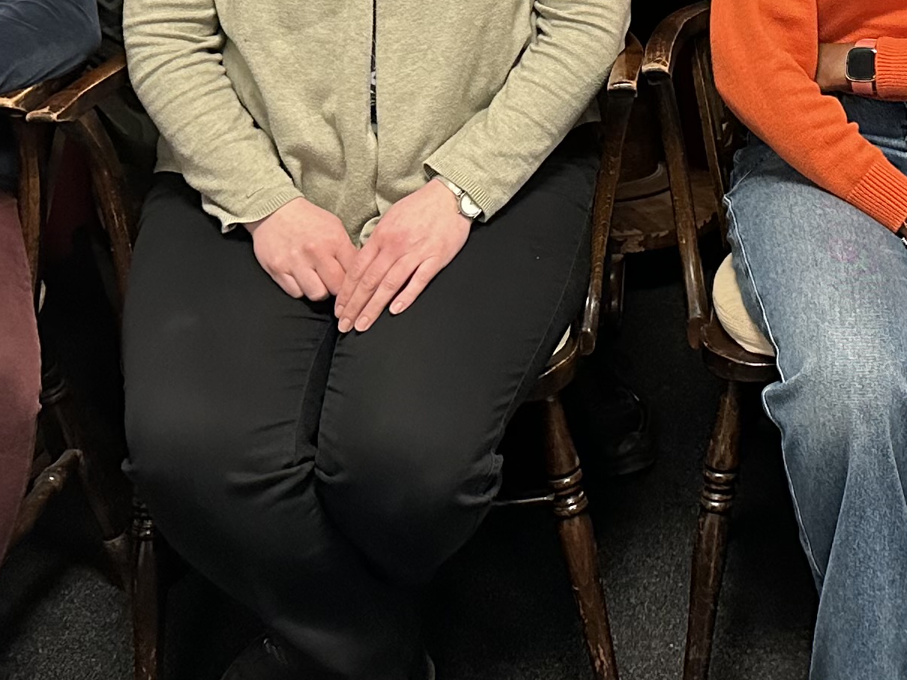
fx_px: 2096
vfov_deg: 17.4
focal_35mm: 80
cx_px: 997
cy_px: -182
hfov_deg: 23.0
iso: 640
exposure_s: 1/50
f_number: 1.78
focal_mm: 6.86
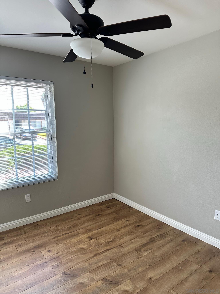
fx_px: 203
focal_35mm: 24
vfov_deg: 71.6
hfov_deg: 56.8
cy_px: 147
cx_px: 110
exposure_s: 1/121
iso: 160
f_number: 1.78
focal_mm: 6.86
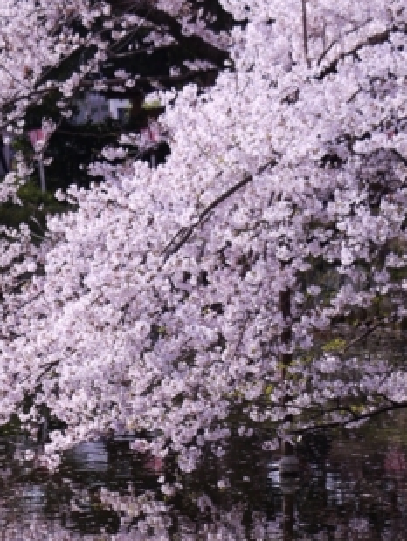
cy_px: 431
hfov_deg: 6.4
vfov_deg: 8.5
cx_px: 196
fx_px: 3632
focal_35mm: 232
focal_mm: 45
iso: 100
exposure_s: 1/250
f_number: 4
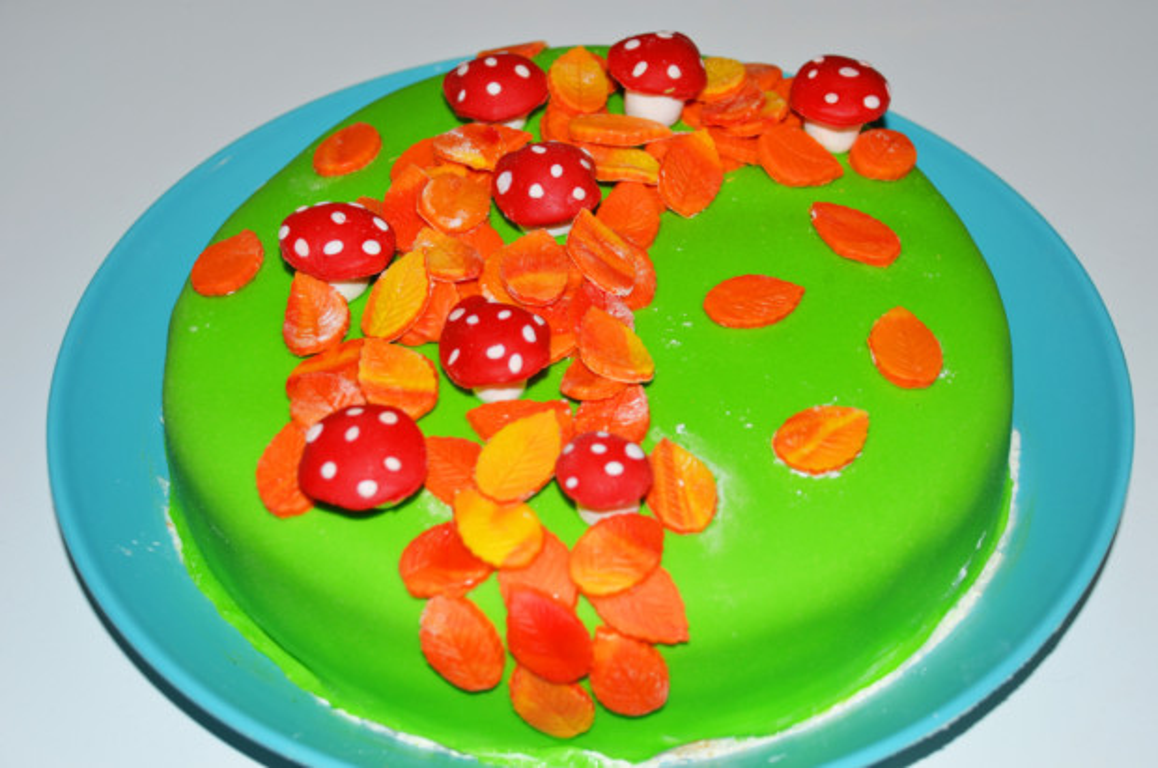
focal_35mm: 72
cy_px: 384
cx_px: 579
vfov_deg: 18.9
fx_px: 2312
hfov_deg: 28.1
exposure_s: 1/125
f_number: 5.6
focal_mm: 48
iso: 200
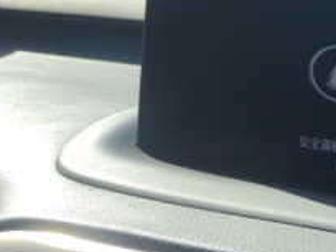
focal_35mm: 88
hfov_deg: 19.1
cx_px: 524
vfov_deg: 16.8
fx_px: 854
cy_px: 117
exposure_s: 1/649
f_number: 1.8
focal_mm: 3.99
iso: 20
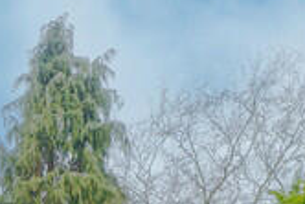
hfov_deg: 17.4
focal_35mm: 80
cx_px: -320
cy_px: 569
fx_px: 678
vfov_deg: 11.7
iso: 100
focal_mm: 13
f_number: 5.6
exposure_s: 1/60
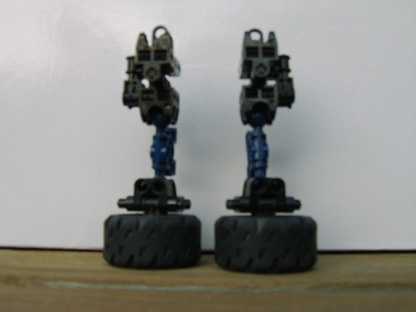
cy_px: 156
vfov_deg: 45.4
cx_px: 208
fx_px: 373
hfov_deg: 58.4
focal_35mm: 31
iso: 71
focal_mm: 8.13
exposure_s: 1/176
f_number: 4
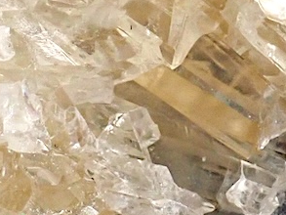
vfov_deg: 3.5
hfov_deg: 4.6
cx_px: 39
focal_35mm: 426
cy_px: 202
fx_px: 3521
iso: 640
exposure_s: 1/100
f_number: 4.9
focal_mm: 18
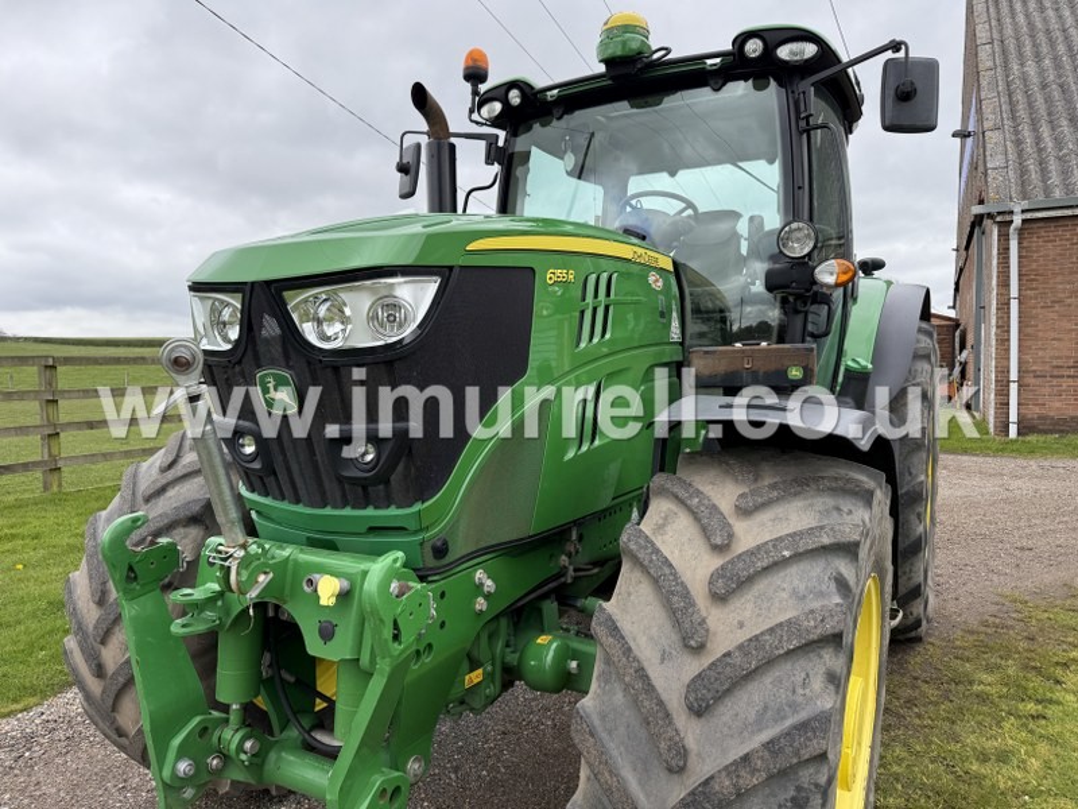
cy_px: 404
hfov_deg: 71.6
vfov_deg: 56.8
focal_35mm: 24
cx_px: 539
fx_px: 747
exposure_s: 1/1230
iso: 80
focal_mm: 6.76
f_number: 1.78
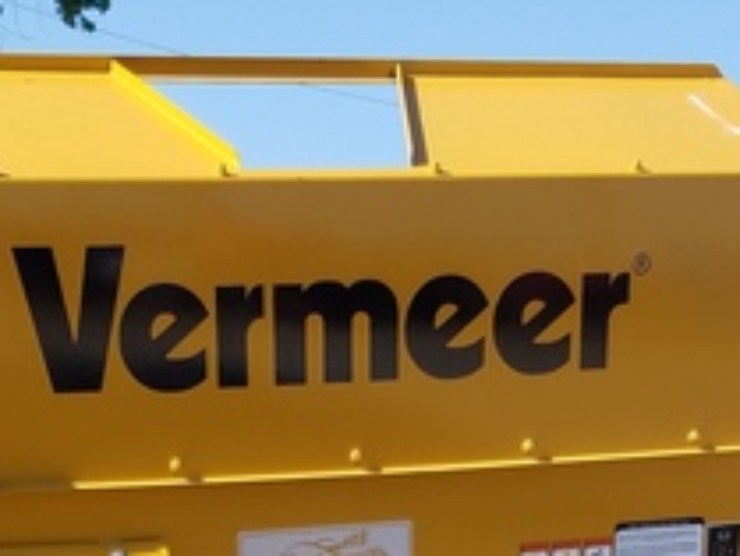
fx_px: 1861
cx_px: 262
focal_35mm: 87
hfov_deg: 22.4
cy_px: 859
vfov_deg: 15.5
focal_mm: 4.2
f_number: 1.7
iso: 50
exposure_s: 1/1612
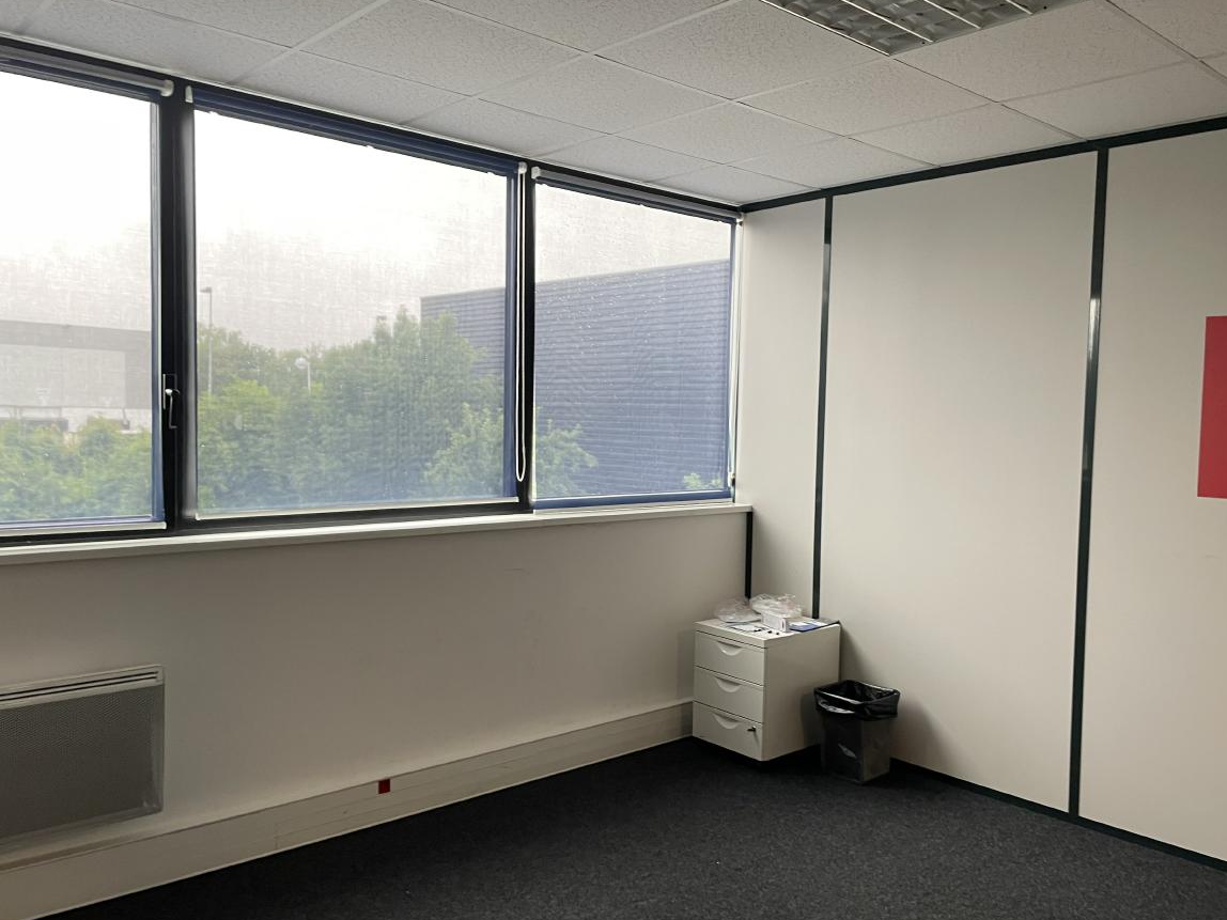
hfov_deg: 61.6
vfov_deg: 48.2
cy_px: 490
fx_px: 1028
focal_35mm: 29
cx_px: 667
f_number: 1.6
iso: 80
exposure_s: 1/50
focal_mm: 4.2
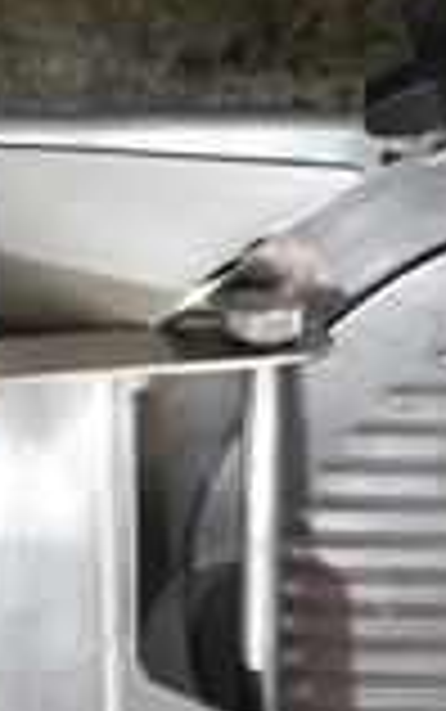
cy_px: 652
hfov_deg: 9.2
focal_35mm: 142
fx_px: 2757
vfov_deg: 14.5
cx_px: 225
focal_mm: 24
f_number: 4
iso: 1000
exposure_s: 1/40
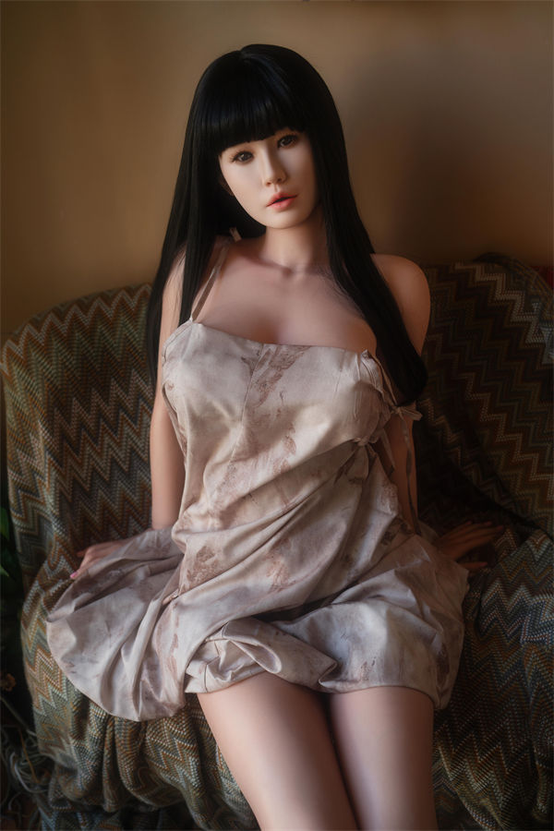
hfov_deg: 37.9
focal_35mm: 35
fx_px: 808
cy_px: 416
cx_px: 277
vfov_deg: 54.4
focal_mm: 35
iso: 200
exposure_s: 1/125
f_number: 2.8
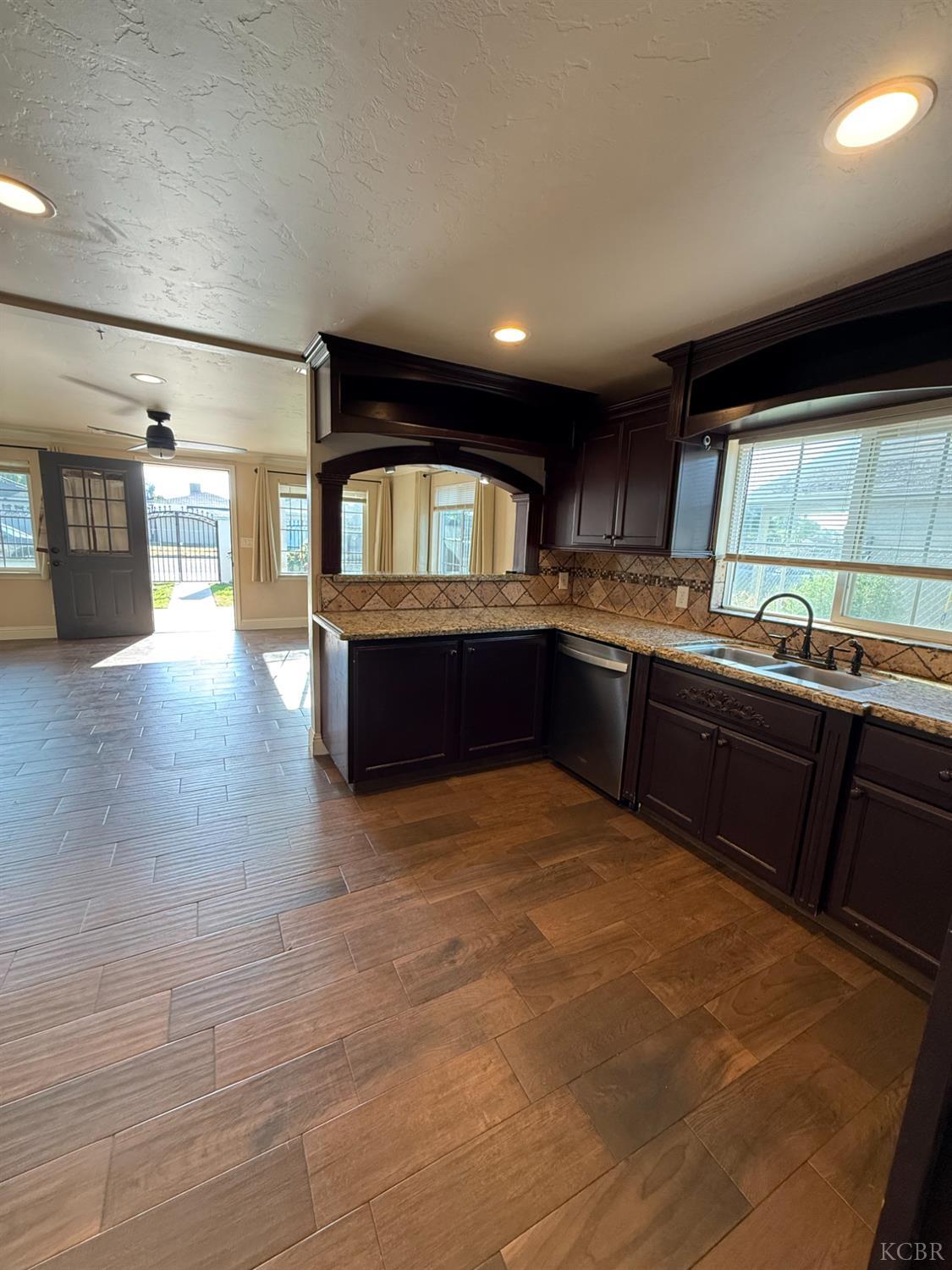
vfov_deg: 102.1
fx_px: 513
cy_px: 635
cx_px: 476
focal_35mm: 14
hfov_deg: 85.7
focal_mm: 2.22
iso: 250
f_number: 2.2
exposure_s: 1/120
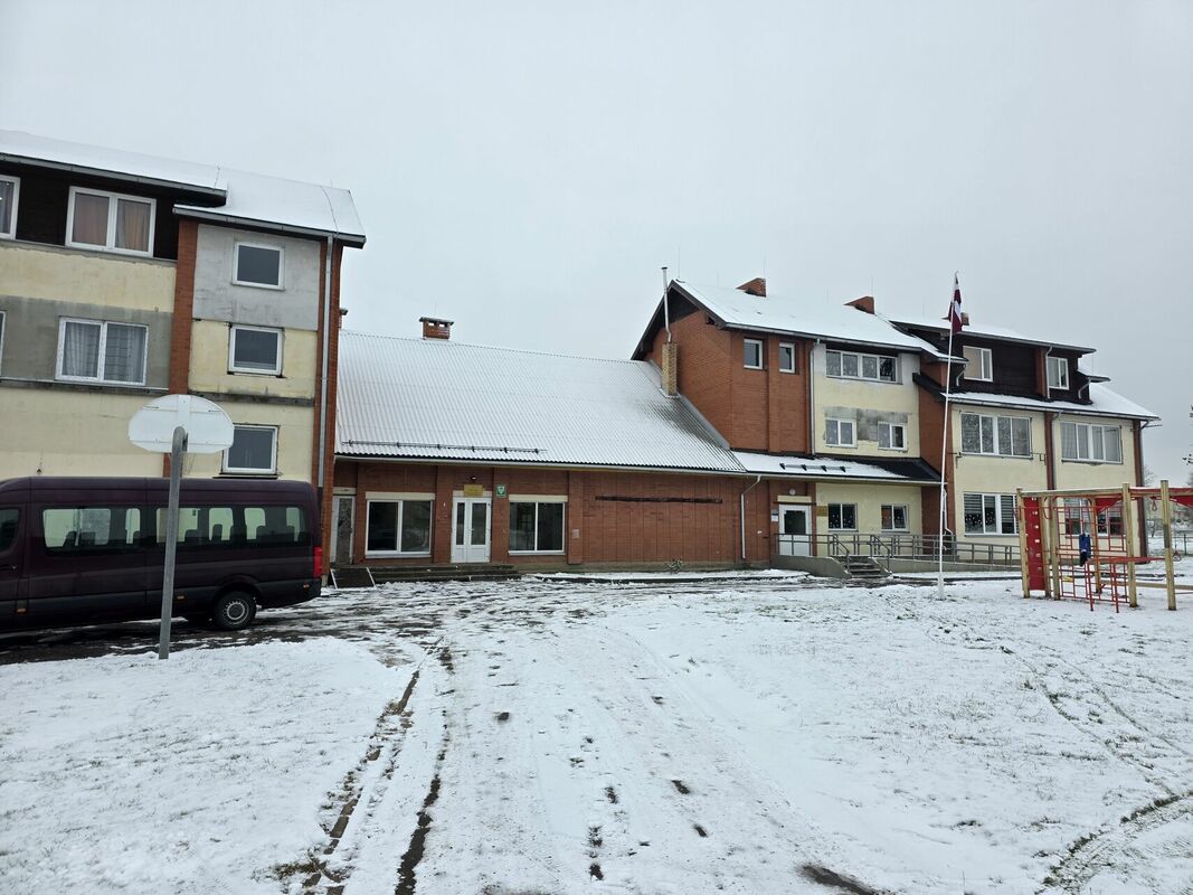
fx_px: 793
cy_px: 448
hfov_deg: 73.9
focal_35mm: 23
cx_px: 596
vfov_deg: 58.9
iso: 80
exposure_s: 1/1468
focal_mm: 6.3
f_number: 1.7
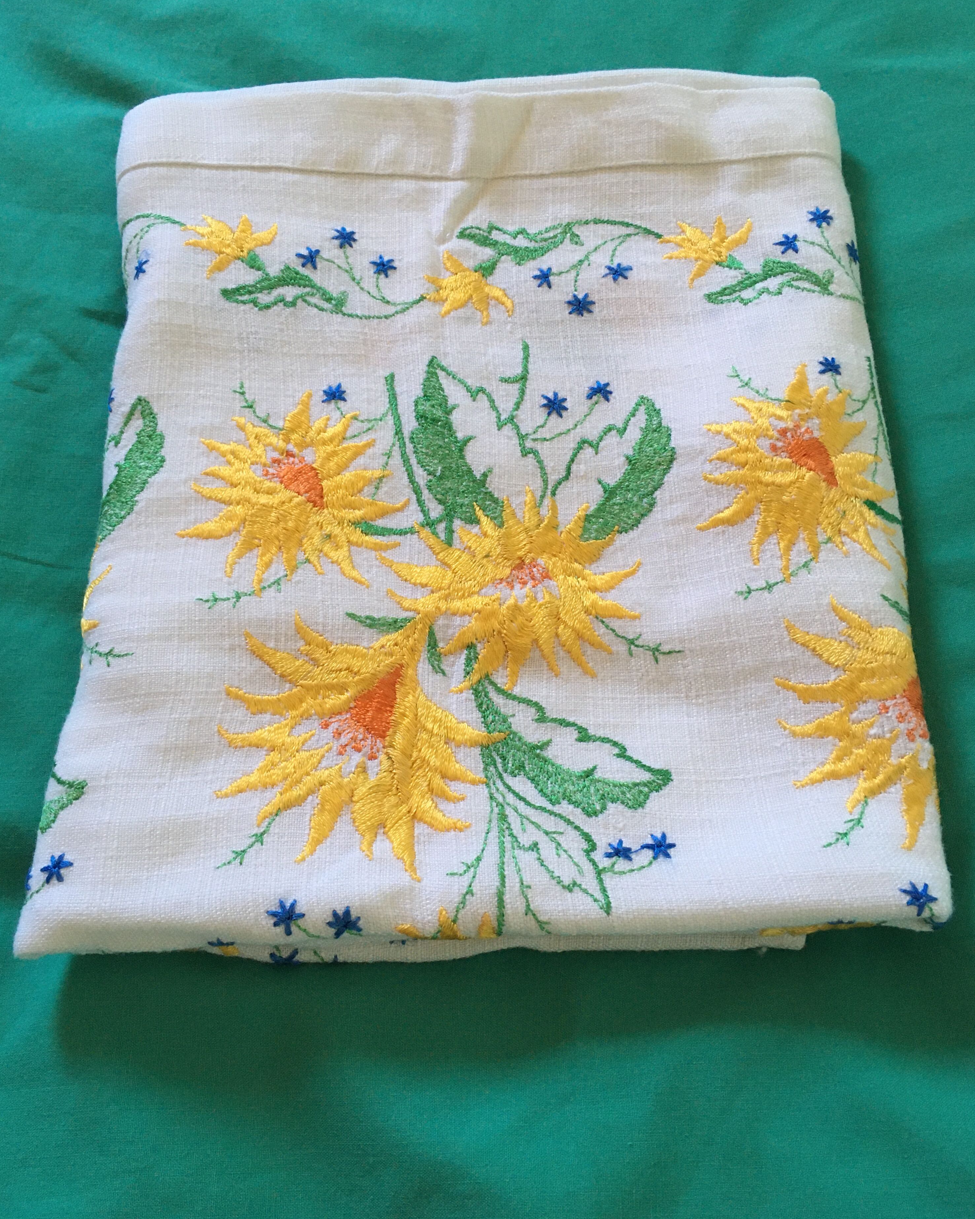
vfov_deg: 57.2
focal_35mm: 31
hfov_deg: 47.1
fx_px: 1118
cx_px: 489
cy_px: 592
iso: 160
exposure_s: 1/33
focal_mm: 4.15
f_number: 2.2
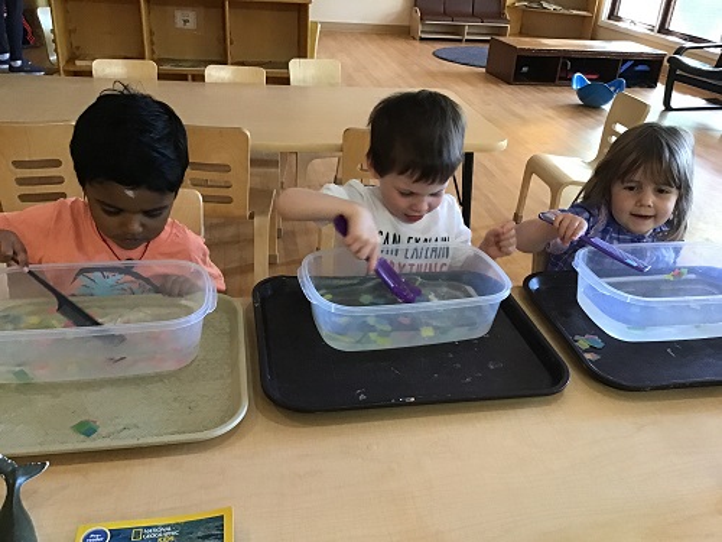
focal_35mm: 31
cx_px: 361
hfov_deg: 58.4
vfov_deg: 45.4
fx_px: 647
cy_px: 271
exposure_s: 1/24
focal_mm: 3.3
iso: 200
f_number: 2.4
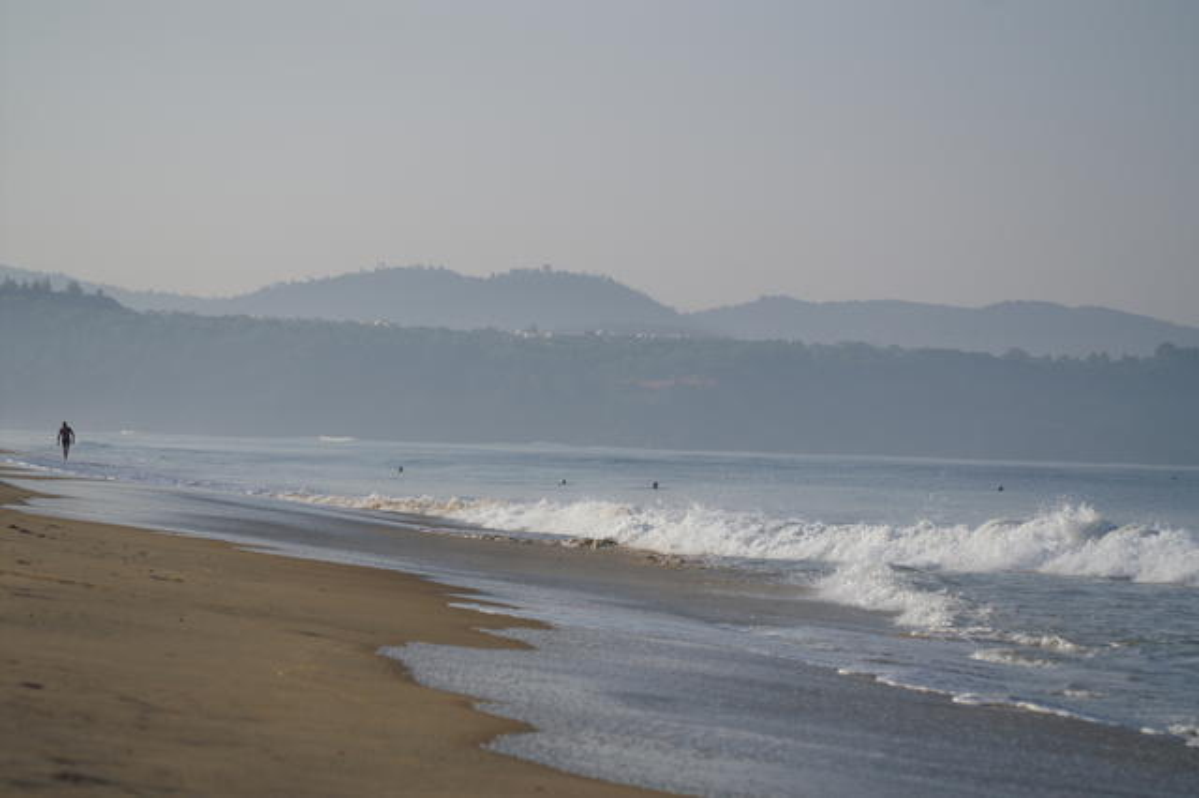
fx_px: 4993
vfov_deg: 9.1
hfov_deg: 13.7
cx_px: 600
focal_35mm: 150
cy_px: 399
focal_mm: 100
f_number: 5.6
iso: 200
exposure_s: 1/2500
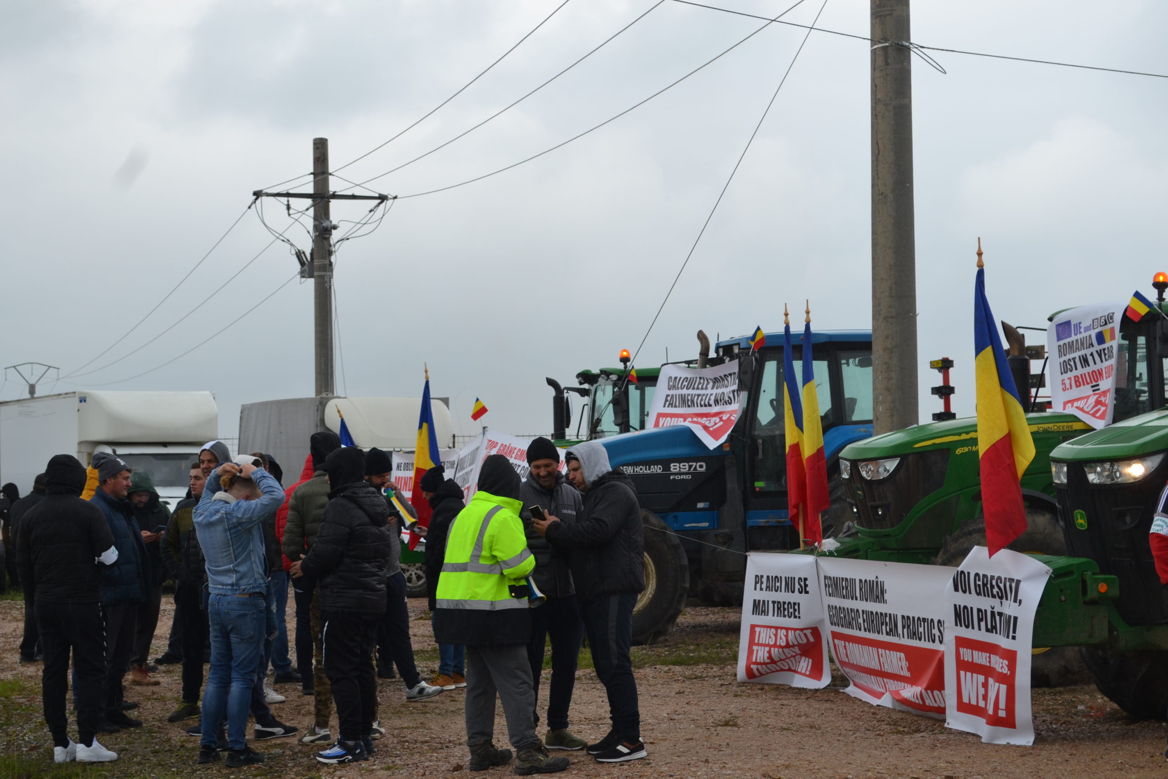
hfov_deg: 29.9
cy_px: 390
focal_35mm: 68
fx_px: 2190
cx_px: 584
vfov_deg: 20.2
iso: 100
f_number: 7.1
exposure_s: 1/200
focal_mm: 45
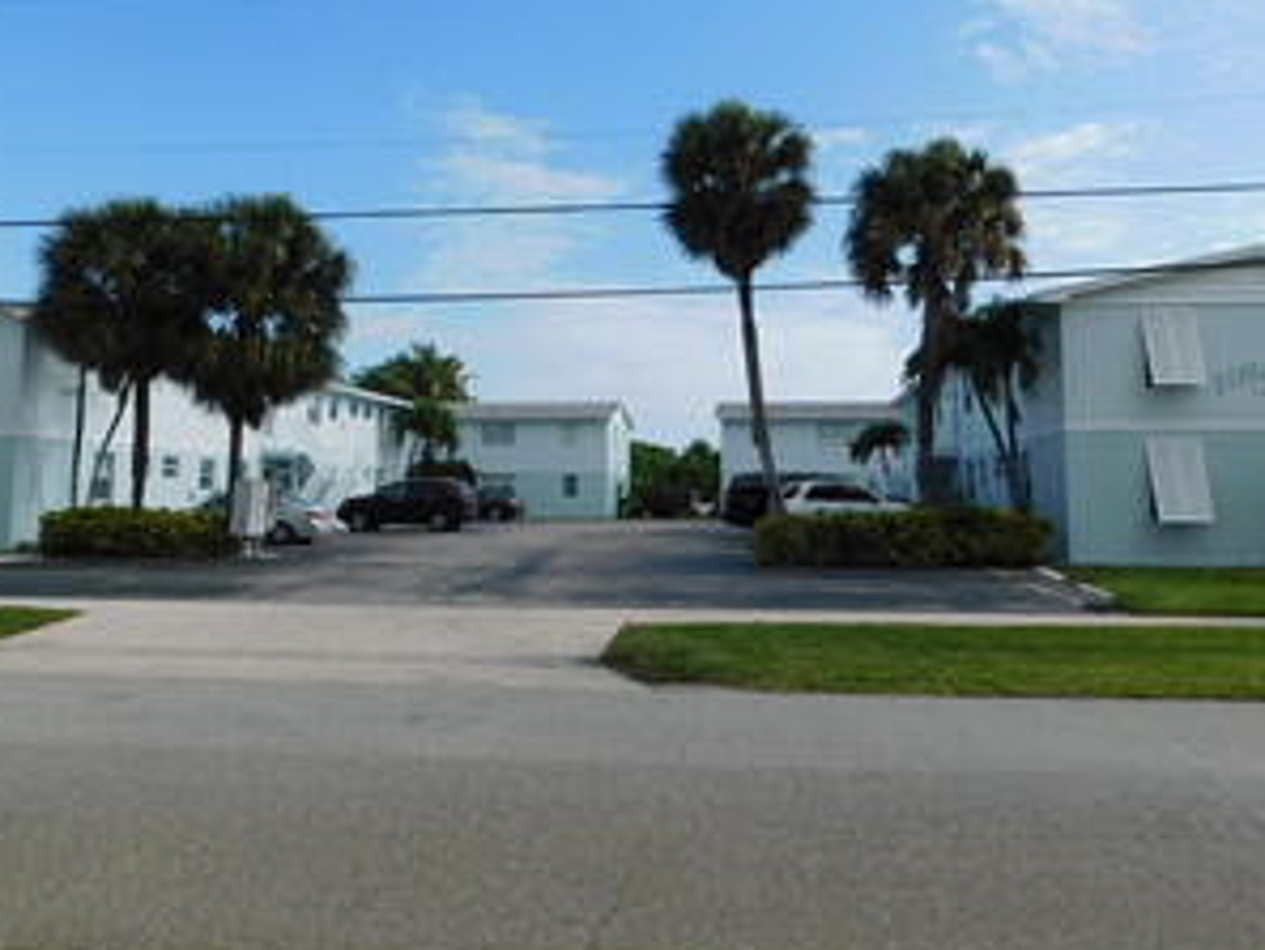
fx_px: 1133
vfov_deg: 45.1
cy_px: 354
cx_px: 652
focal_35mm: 31
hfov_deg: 58.3
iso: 125
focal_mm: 4
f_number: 6
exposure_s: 1/500
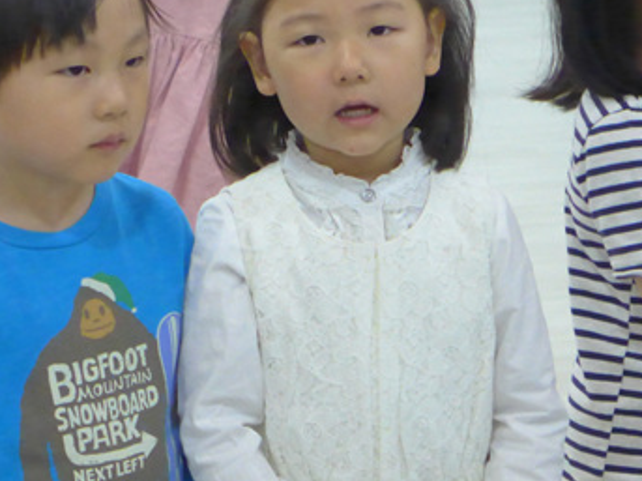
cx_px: 371
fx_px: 3115
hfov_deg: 11.8
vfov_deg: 8.8
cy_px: 94
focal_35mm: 168
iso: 1600
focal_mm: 17.7
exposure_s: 1/500
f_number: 2.3
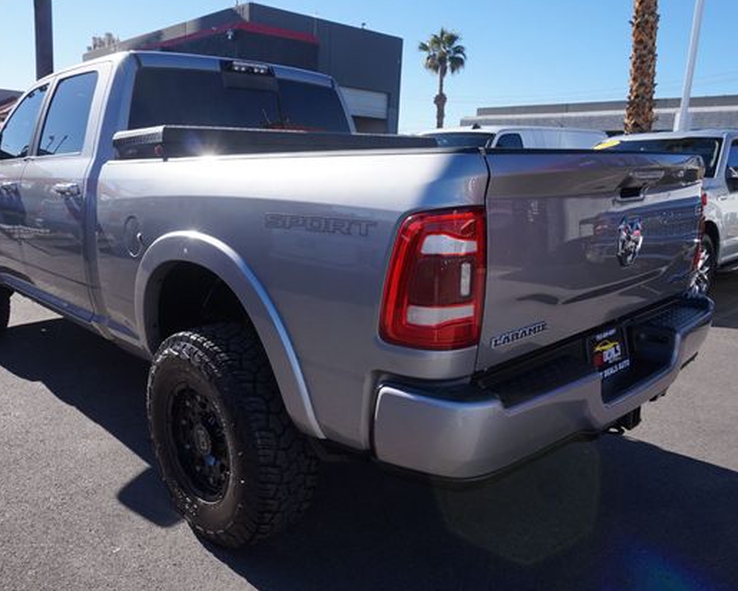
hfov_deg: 62.0
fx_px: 612
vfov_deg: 51.5
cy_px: 288
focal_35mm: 28
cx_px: 327
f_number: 10
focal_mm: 16
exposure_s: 1/125
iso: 100
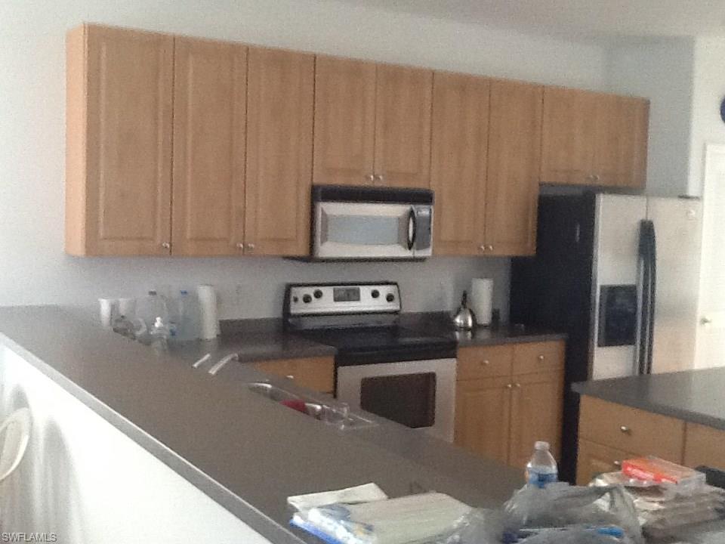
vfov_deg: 32.9
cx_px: 362
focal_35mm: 44
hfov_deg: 42.9
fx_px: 922
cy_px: 272
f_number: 2.4
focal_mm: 2.03
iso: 200
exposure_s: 1/30
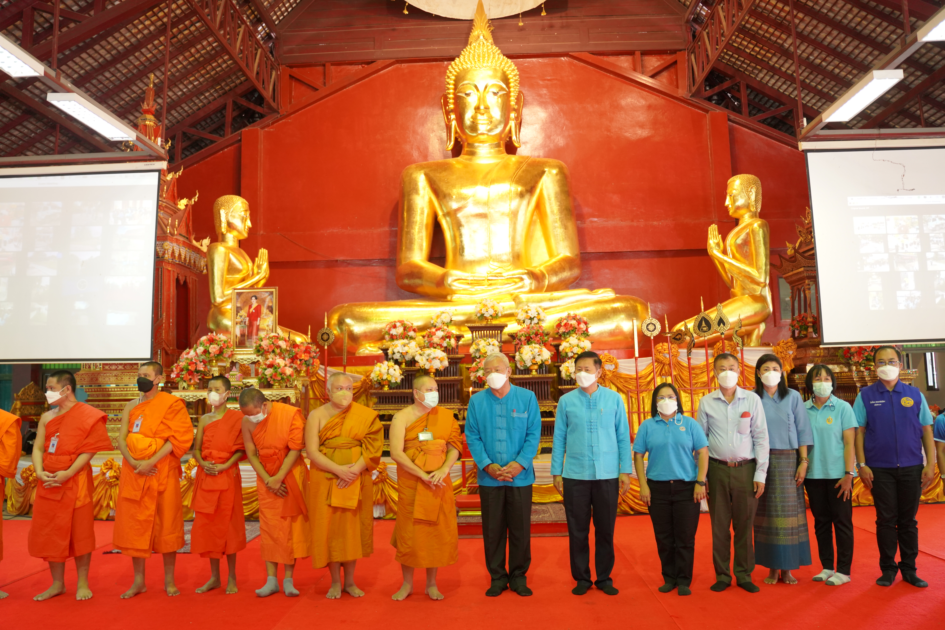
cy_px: 315
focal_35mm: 29
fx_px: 761
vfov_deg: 45.0
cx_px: 472
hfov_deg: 63.7
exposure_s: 1/160
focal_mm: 29
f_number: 2.8
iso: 2500
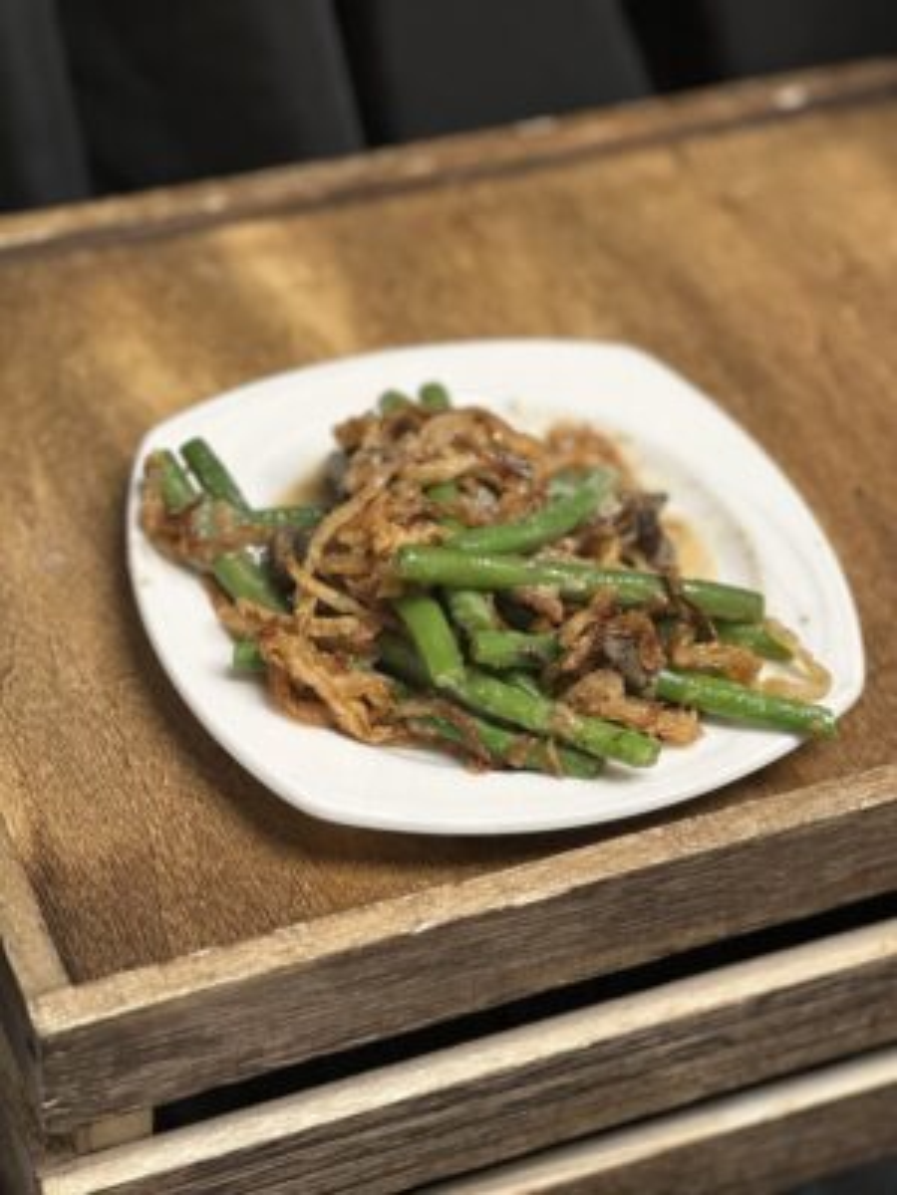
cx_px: 448
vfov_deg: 25.3
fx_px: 2660
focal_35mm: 77
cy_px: 598
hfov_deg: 19.1
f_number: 2.8
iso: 125
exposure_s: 1/40
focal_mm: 9
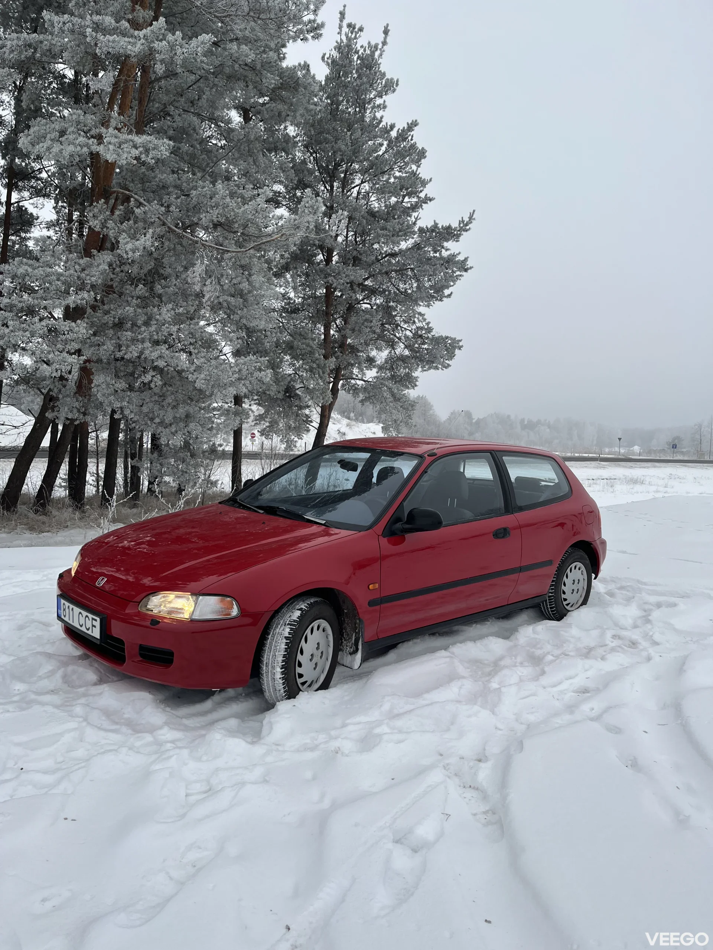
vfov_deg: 67.3
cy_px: 475
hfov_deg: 53.1
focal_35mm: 26
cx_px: 356
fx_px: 714
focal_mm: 5.1
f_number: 1.6
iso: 40
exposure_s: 1/231
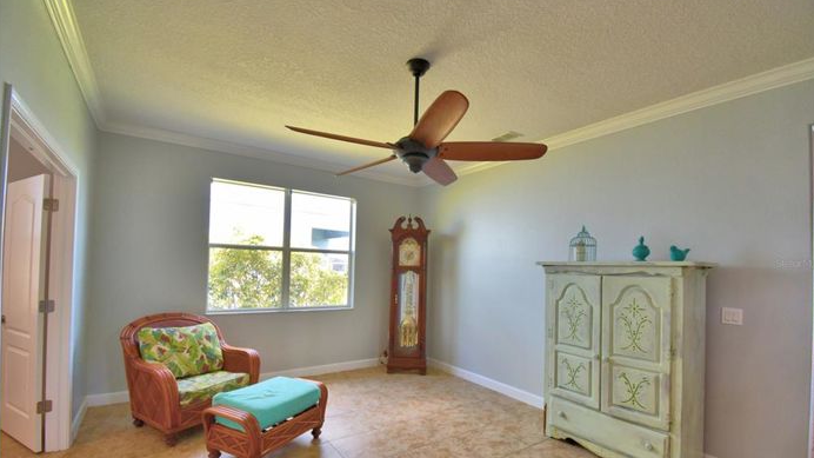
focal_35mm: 16
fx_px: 345
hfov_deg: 99.4
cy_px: 263
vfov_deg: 66.7
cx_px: 408
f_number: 4.5
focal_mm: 10
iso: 360
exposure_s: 1/125
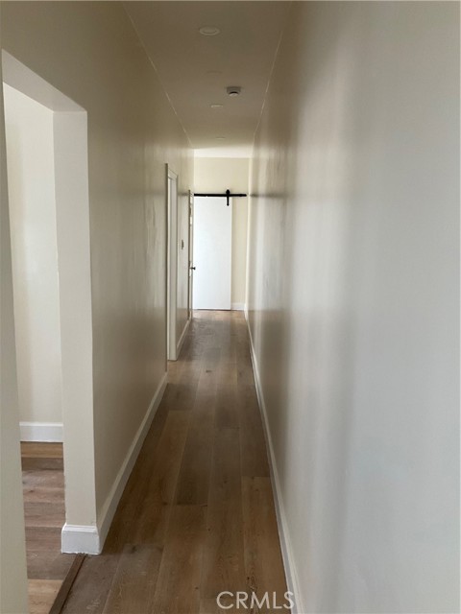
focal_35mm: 29
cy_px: 307
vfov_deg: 61.7
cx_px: 230
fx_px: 515
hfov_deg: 48.2
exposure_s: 1/60
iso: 100
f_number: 1.8
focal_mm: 3
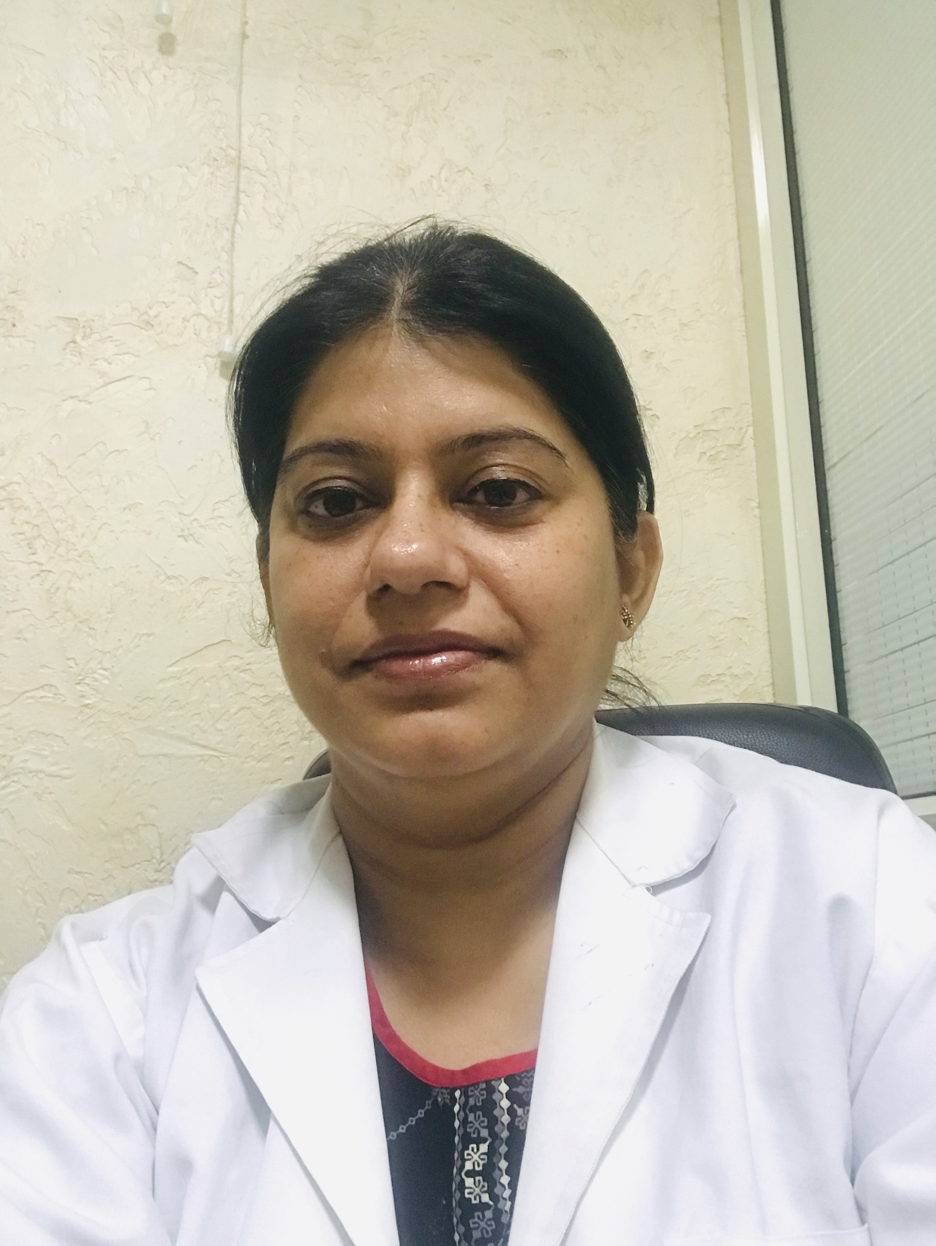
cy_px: 623
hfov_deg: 44.2
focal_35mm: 32
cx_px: 468
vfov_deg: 56.8
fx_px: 1152
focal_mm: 2.87
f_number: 2.2
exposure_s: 1/20
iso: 200
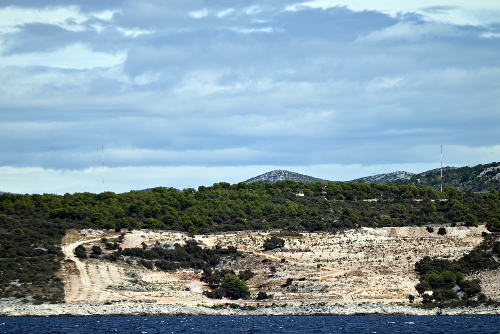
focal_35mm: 320
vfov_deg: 4.3
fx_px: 4445
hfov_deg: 6.4
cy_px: 176
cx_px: 254
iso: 100
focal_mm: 300
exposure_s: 1/1000
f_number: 5.6
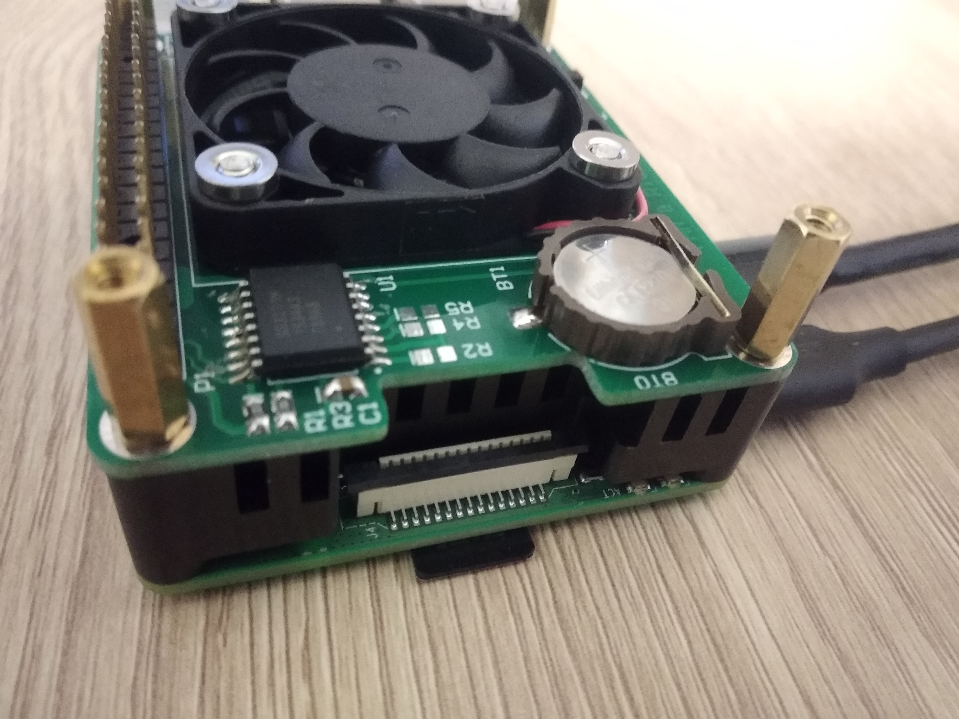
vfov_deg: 53.1
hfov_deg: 67.3
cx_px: 480
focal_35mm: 26
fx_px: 720
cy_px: 360
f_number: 2.2
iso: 6400
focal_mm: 3.81
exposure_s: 1/17
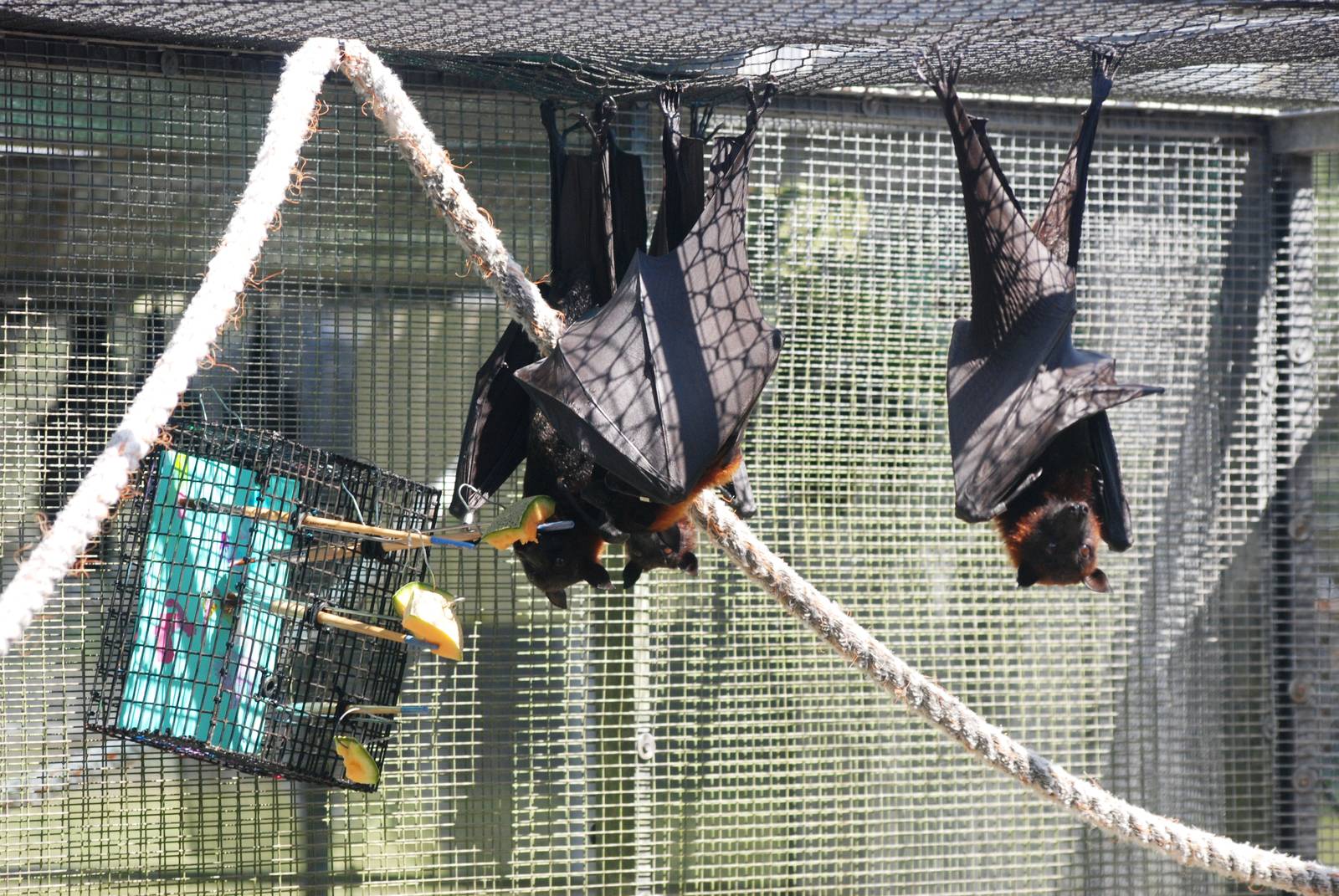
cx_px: 670
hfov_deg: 10.1
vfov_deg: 6.8
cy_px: 448
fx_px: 7541
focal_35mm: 202
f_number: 5.6
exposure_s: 1/500
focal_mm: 135
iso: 400
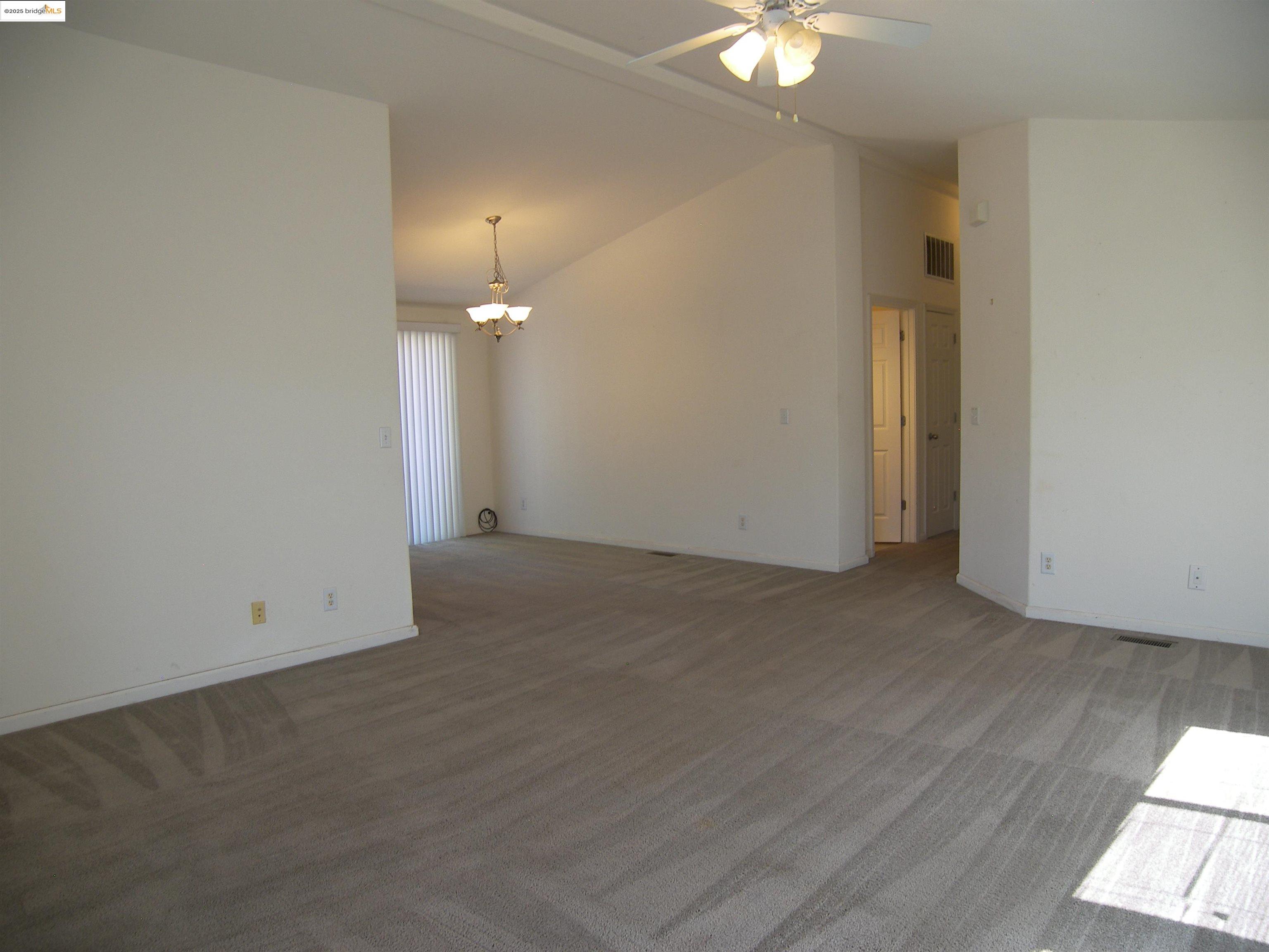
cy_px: 476
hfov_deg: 71.6
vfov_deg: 56.8
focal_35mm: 24
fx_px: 880
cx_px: 634
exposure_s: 1/25
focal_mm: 5
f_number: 2.8
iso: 50
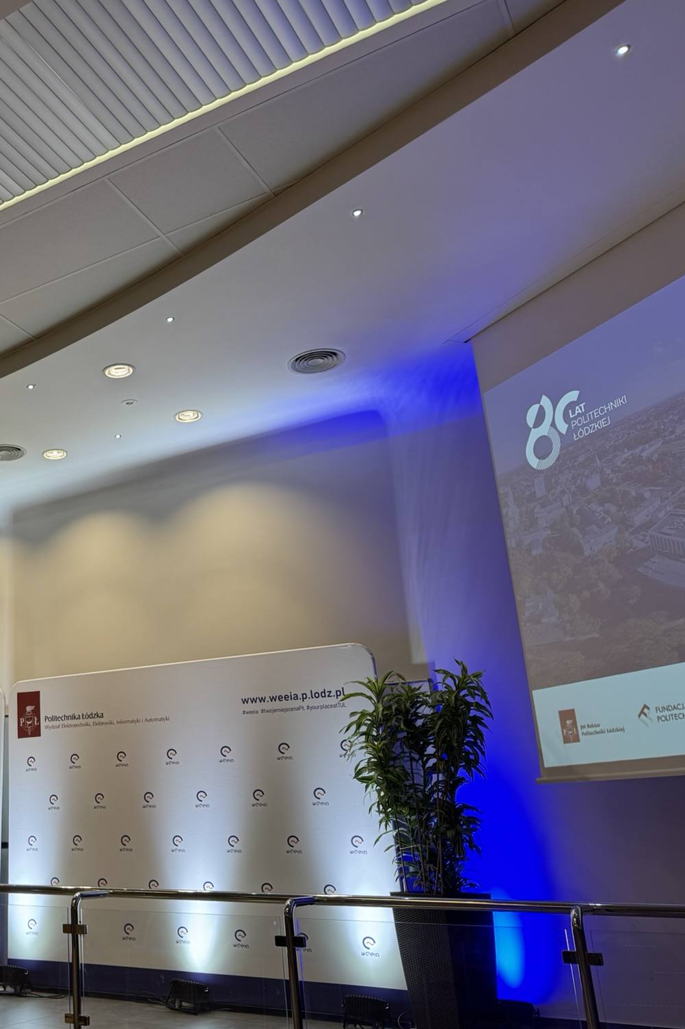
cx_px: 1
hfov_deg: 35.2
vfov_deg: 55.8
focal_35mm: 34
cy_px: 516
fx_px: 971
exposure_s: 1/100
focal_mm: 6.76
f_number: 1.78
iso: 80
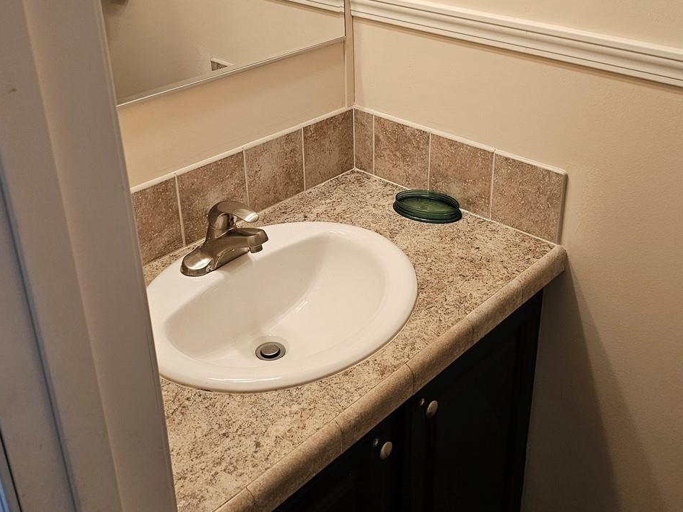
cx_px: 386
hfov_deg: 47.7
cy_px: 158
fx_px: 769
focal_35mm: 39
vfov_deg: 36.3
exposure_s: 1/120
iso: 160
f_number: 1.7
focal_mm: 6.3
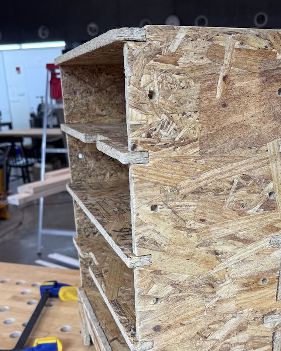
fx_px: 416
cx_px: 166
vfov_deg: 44.6
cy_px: 254
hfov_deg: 37.2
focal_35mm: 40
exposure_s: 1/120
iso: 80
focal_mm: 6.76
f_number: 1.78
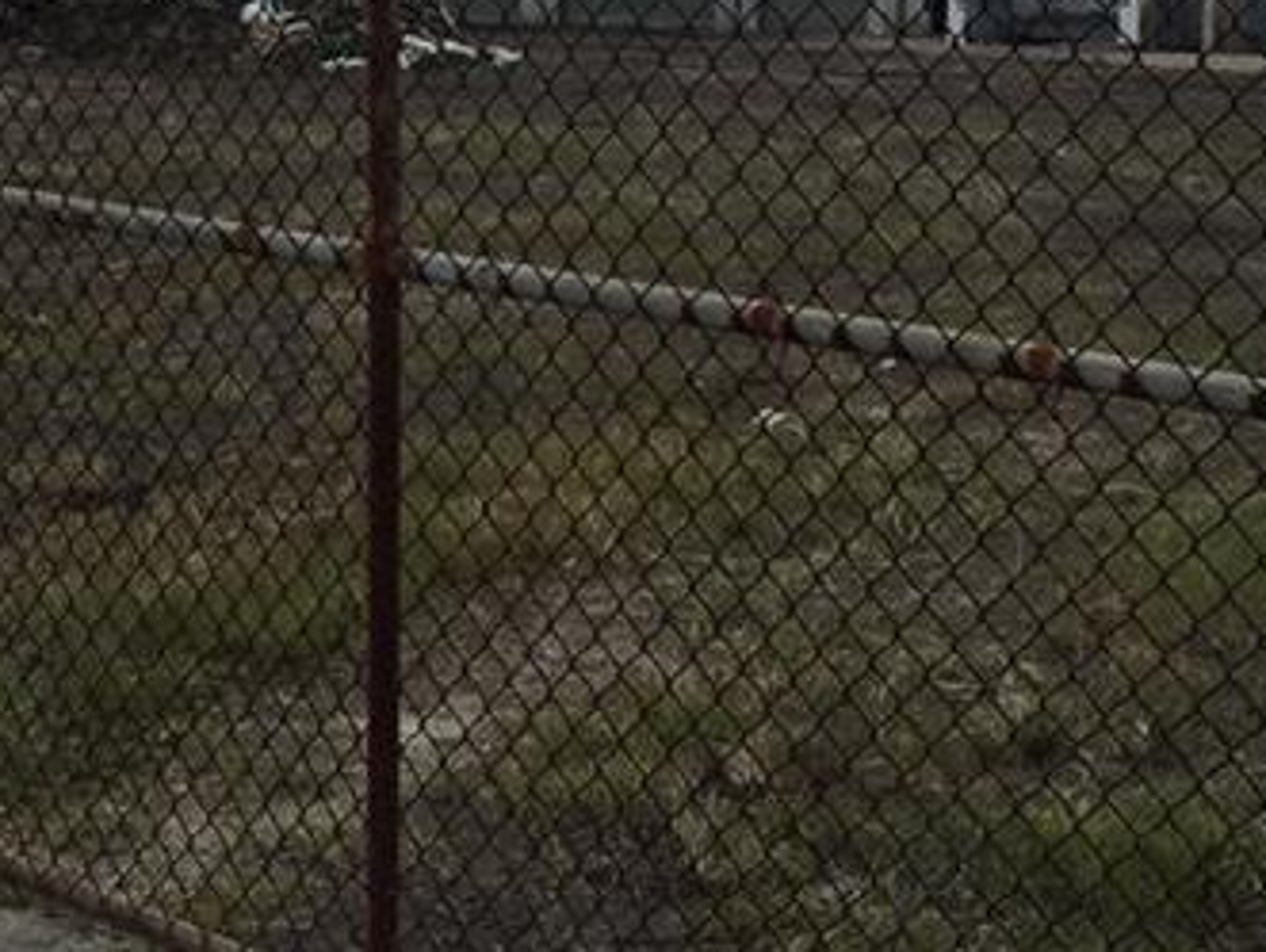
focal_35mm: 70
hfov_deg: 27.7
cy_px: -99
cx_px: 589
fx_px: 2563
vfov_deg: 20.1
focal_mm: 4.15
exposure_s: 1/2198
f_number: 2.2
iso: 32
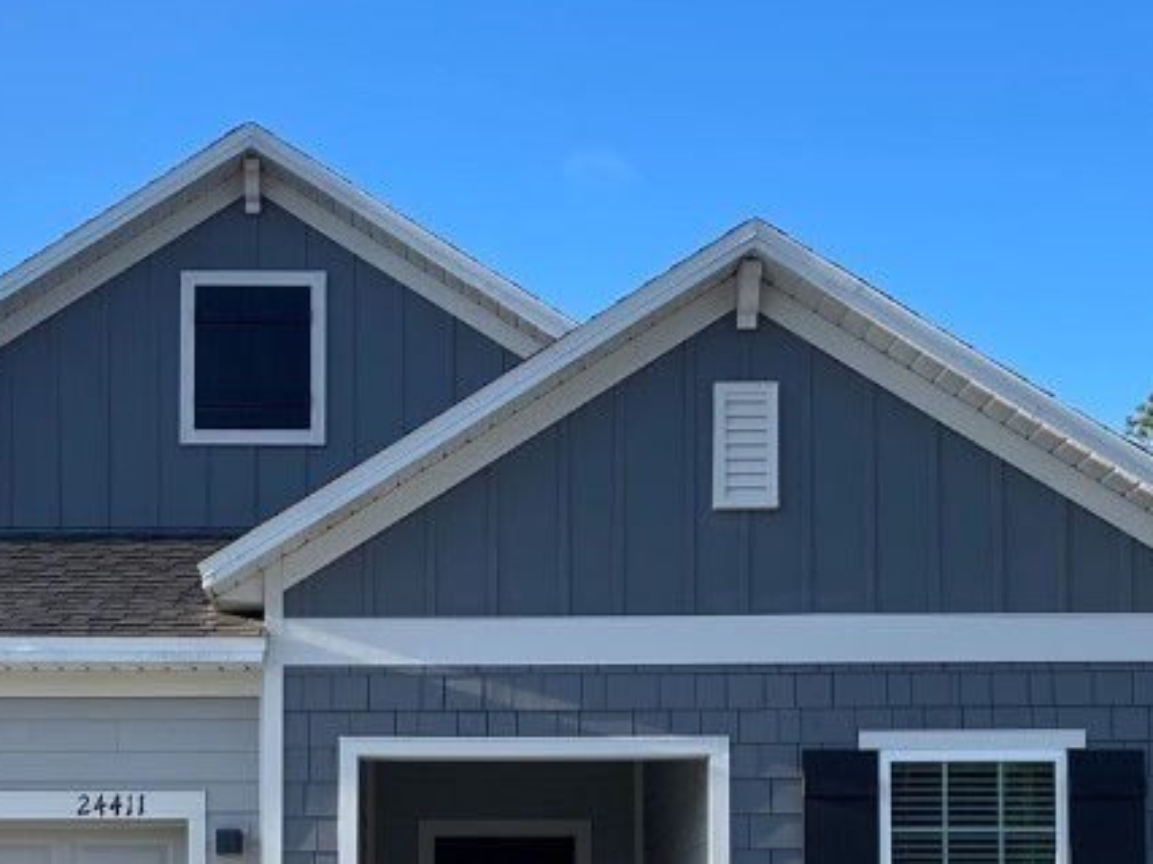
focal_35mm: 60
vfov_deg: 23.2
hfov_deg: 31.8
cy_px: 894
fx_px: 1998
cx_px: 348
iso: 32
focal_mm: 5.1
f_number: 1.6
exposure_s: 1/1403
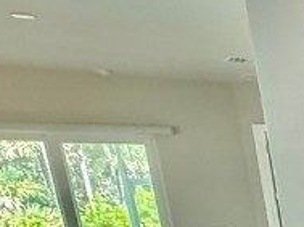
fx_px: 666
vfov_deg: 17.5
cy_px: 332
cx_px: 751
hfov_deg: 14.6
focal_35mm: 76
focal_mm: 2.22
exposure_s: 1/60
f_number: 2.2
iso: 500
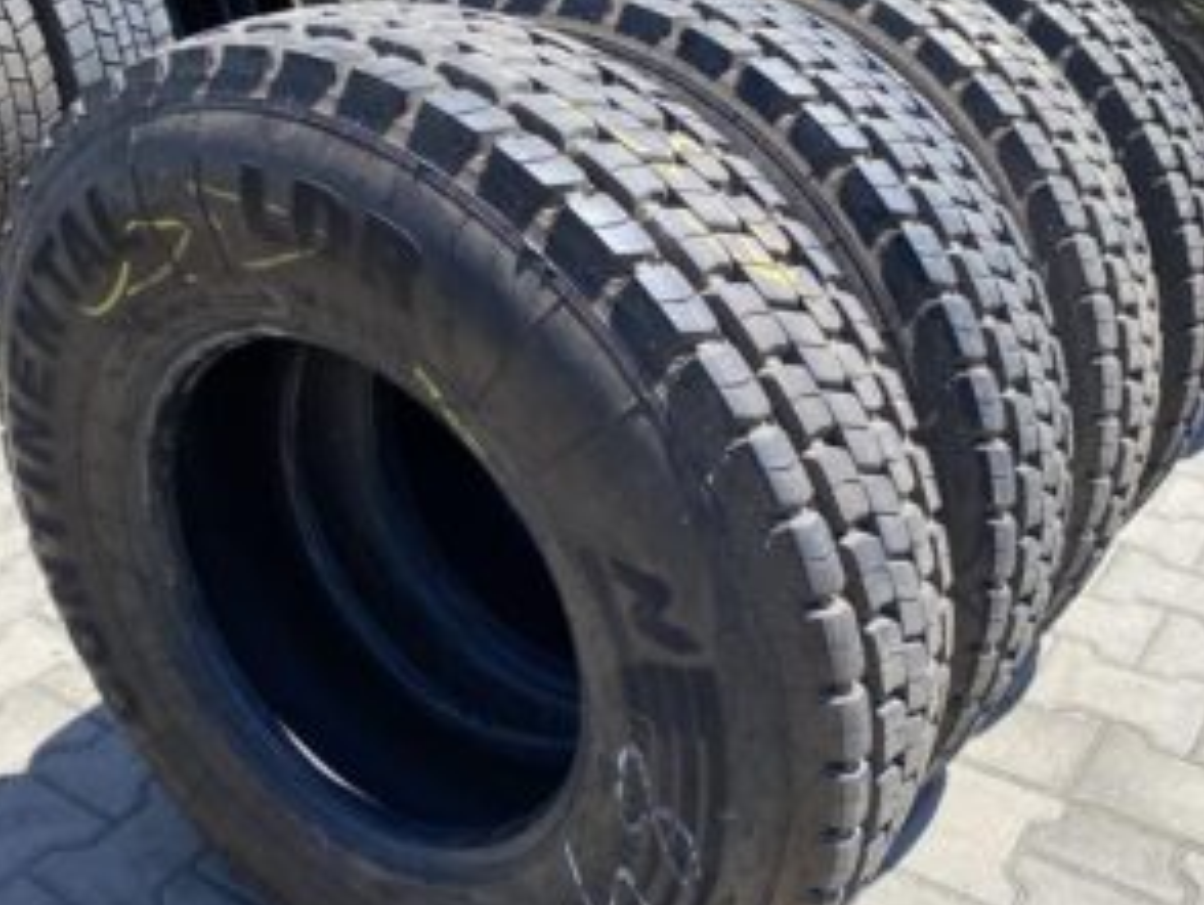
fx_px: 1323
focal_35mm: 38
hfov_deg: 48.9
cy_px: 498
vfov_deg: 37.7
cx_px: 586
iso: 32
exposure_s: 1/1016
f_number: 1.8
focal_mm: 4.25
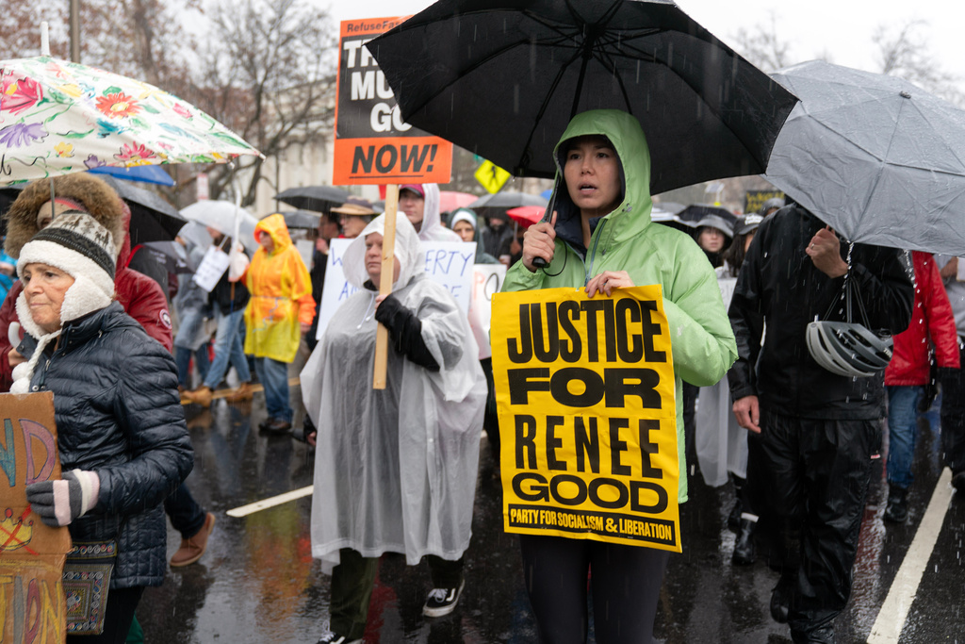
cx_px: 482
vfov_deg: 42.3
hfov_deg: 60.3
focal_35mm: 31
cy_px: 322
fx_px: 831
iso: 500
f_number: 3.2
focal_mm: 31
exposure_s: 1/250
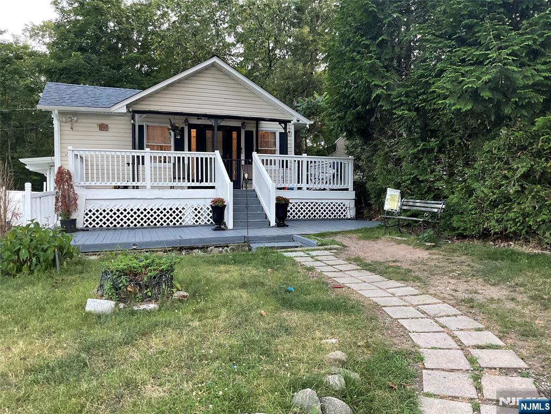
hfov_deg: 61.7
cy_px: 207
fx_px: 462
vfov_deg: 48.2
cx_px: 276
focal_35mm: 29
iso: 100
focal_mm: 3
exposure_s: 1/60
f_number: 1.8
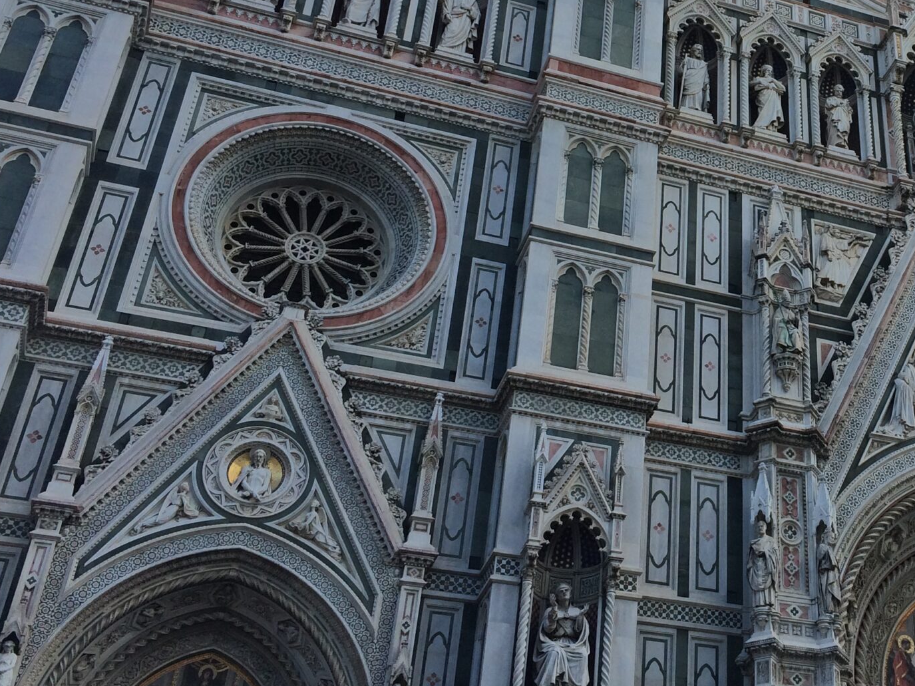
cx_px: 832
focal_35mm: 54
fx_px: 1427
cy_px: 174
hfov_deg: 33.6
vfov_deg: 26.7
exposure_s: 1/977
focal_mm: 4.15
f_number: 2.2
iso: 32
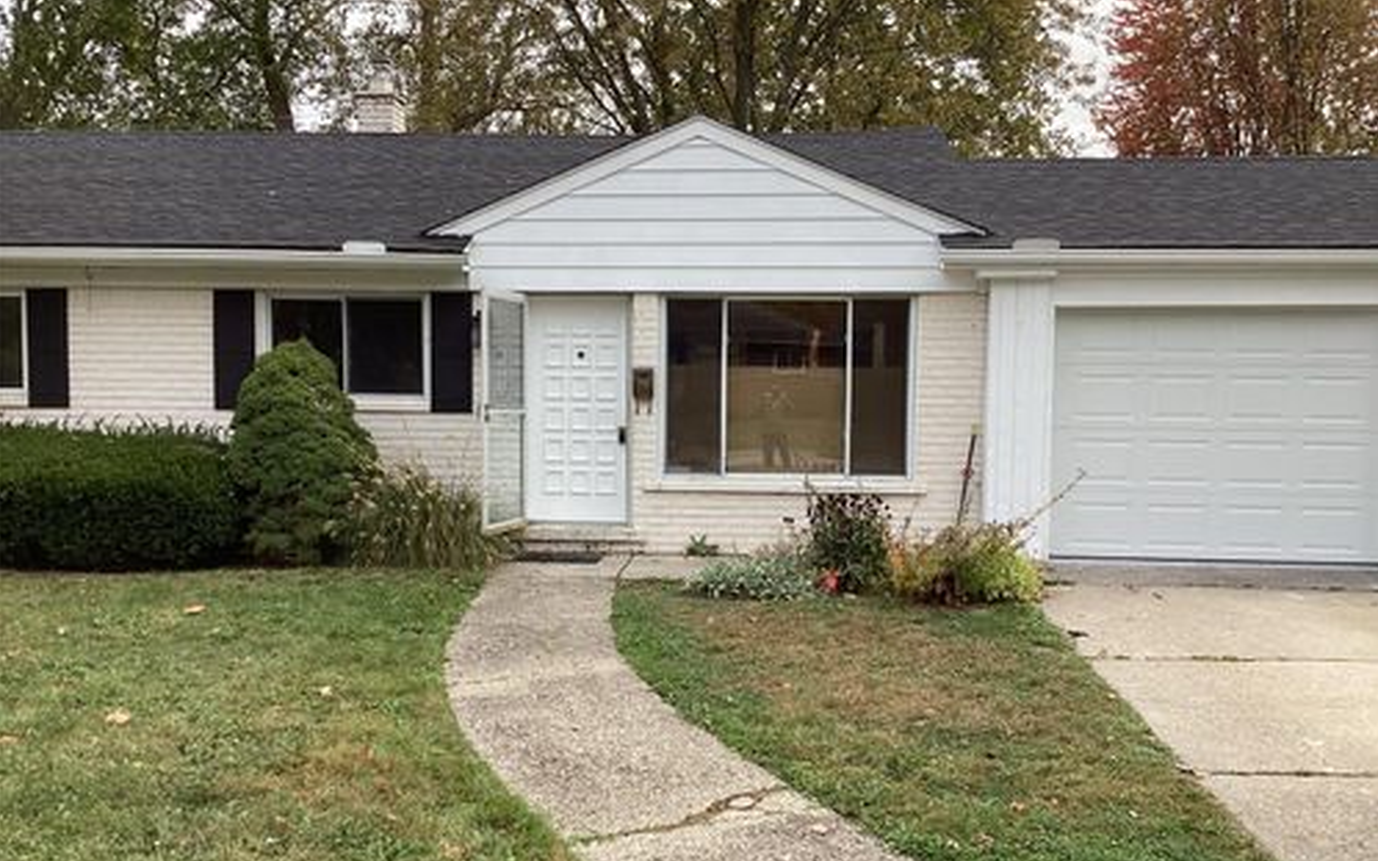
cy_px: 466
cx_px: 689
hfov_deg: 58.2
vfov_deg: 38.3
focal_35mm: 33
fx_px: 1239
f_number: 2.4
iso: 25
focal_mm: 3.3
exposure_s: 1/317
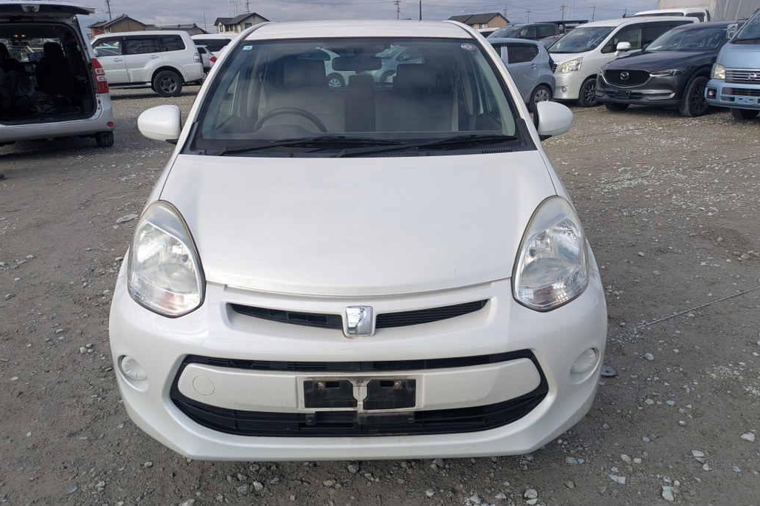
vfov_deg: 47.9
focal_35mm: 27
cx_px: 374
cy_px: 236
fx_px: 570
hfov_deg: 67.4
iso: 52
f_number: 1.89
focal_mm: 5.43
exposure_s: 1/1972
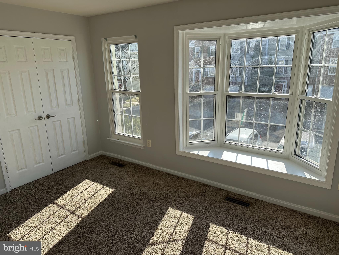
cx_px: 170
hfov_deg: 71.6
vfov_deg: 56.8
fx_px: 235
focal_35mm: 24
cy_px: 128
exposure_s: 1/1272
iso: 80
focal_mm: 6.86
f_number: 1.78
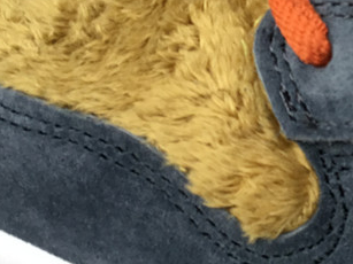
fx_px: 928
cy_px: 91
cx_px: 374
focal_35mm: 91
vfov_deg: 16.2
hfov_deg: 20.7
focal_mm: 3.3
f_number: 2.4
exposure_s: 1/100
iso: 40
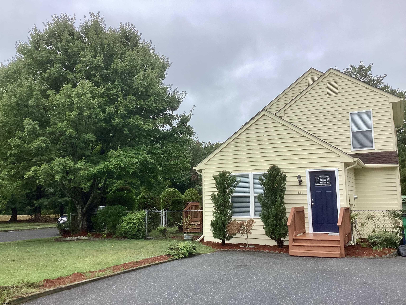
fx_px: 364
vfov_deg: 45.4
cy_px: 152
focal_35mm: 31
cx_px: 203
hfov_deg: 58.4
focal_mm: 3.3
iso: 25
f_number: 2.4
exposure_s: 1/791
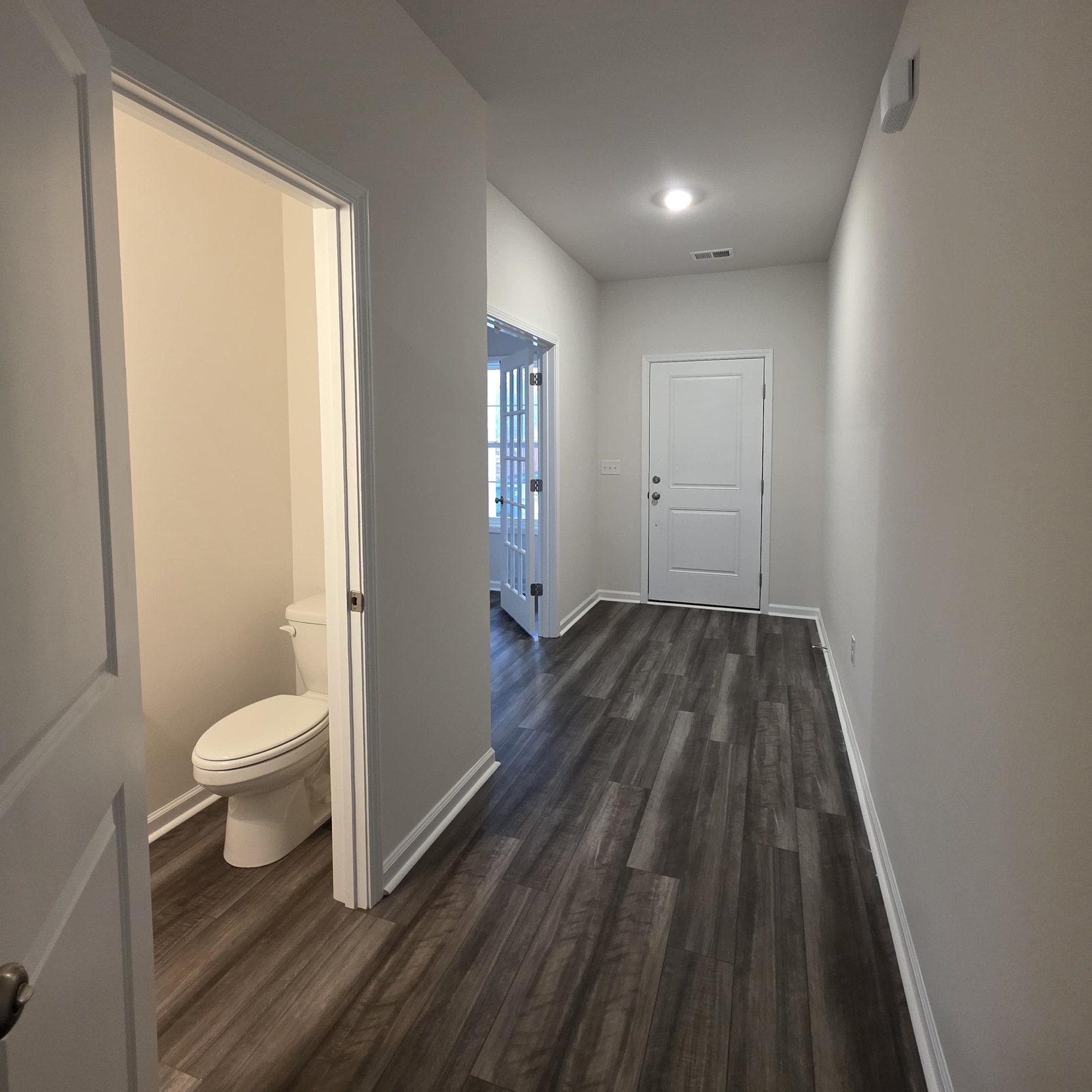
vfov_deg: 87.1
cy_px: 482
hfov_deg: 87.4
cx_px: 558
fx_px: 571
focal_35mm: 16
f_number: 1.9
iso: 320
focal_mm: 2.2
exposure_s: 1/60
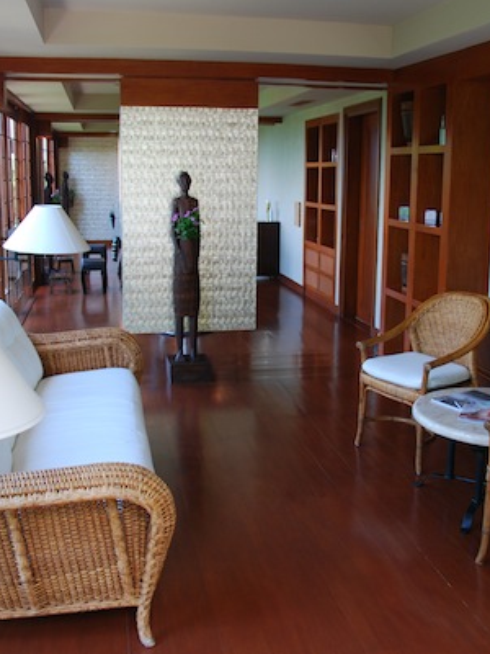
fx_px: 736
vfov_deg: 47.9
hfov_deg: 36.8
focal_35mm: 39
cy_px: 327
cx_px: 266
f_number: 3.5
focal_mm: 18
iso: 200
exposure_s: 1/50
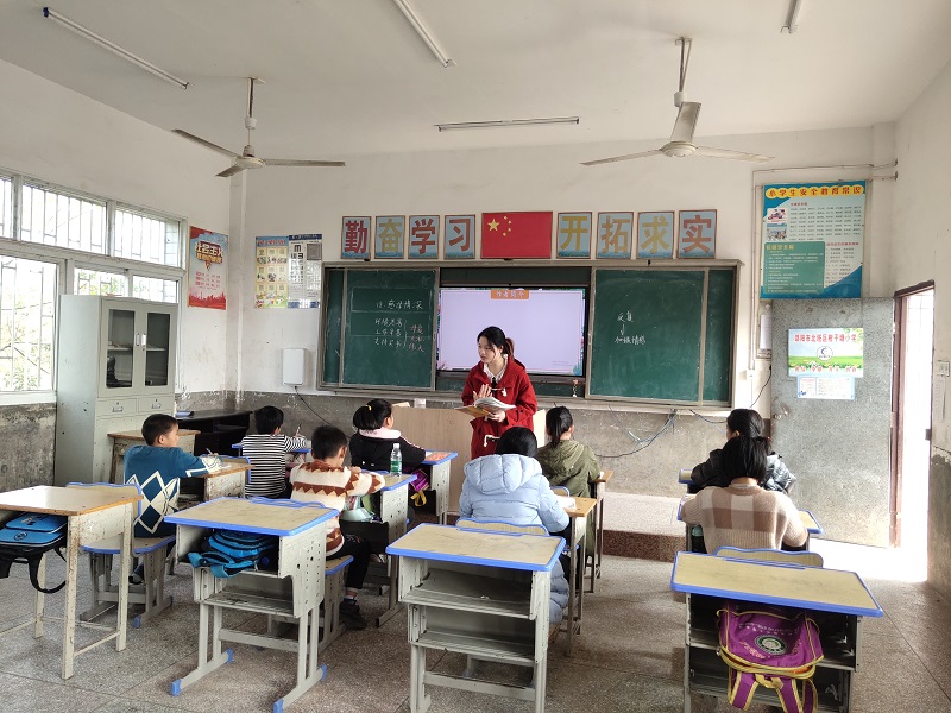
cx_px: 476
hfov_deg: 61.7
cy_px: 356
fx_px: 797
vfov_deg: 48.2
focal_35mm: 29
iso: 61
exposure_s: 1/100
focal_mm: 4.27
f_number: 1.8
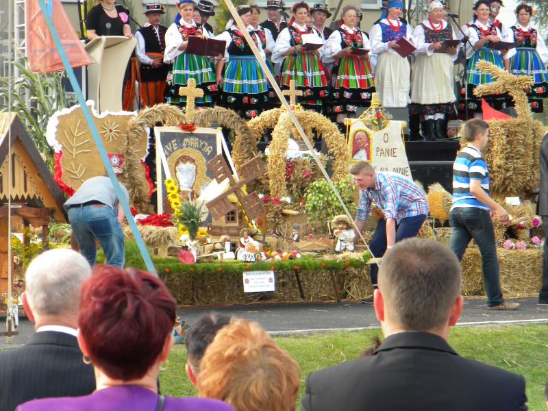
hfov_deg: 13.3
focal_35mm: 148
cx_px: 274
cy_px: 206
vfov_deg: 10.0
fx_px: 2343
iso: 80
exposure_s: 1/84.1
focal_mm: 26.8
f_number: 5
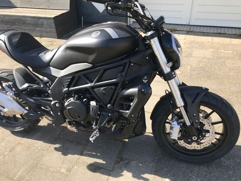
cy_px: 90
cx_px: 120
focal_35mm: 28
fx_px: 195
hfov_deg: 63.4
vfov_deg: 49.7
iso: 20
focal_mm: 3.99
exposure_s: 1/567
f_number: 1.8
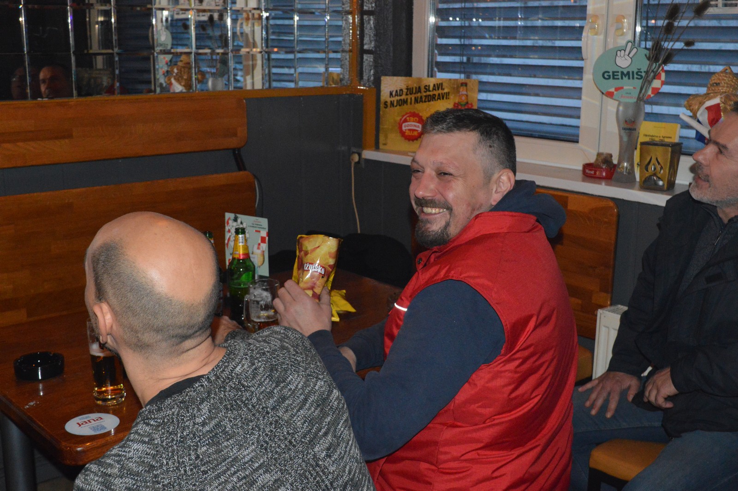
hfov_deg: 45.0
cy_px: 246
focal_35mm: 44
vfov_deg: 30.8
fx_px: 891
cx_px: 369
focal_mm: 29
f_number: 7.1
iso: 3200
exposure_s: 1/60
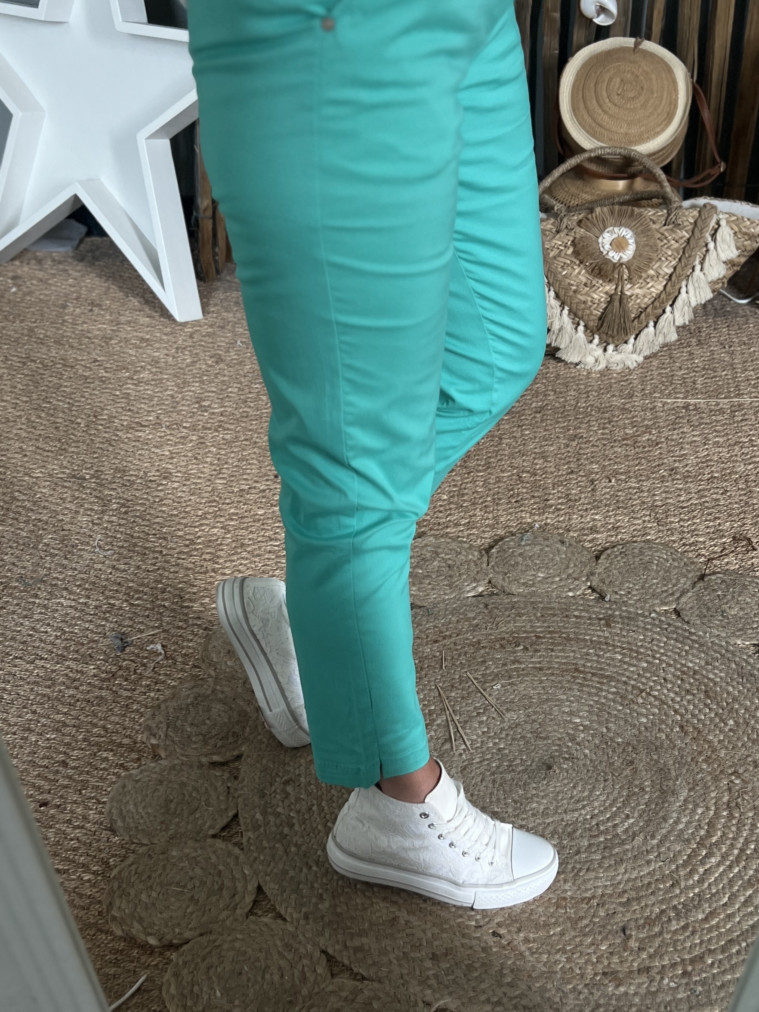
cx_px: 380
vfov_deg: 67.3
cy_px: 506
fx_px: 760
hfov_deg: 53.1
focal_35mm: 26
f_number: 1.5
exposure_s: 1/121
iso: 100
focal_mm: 5.7
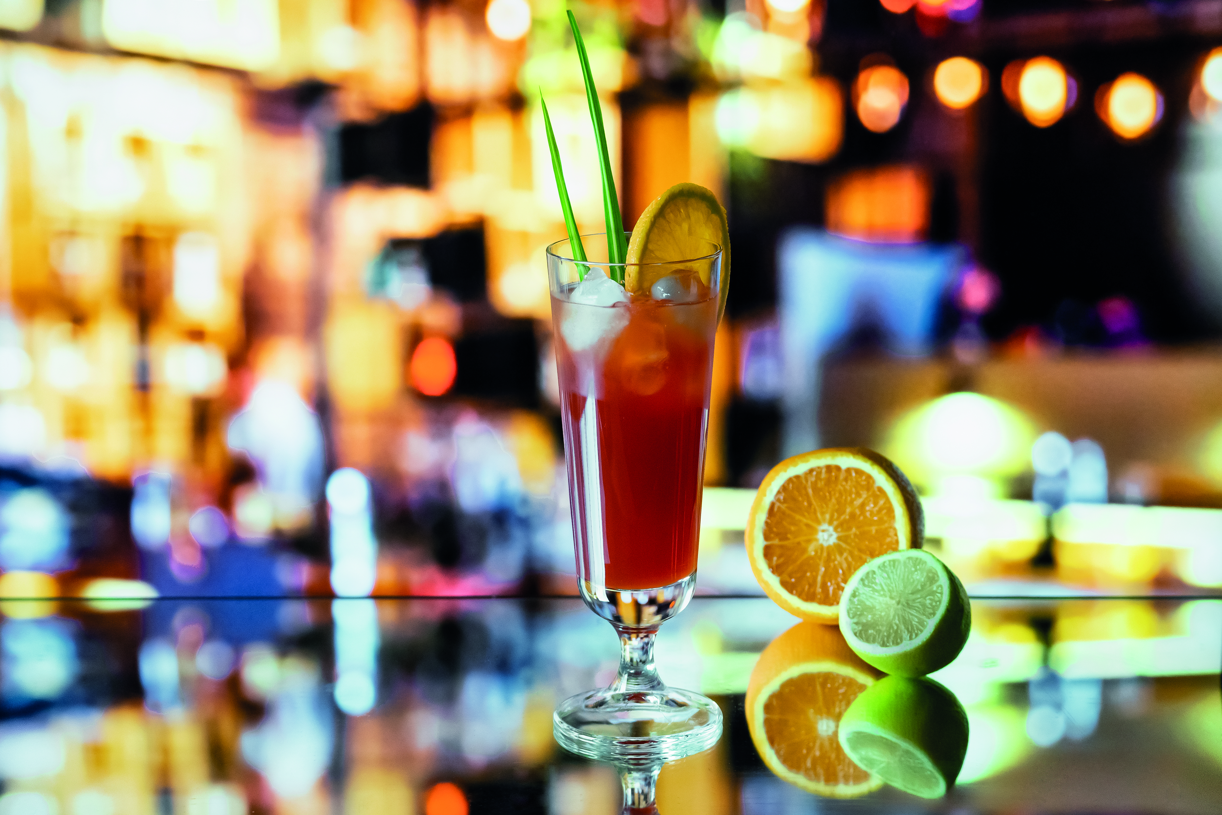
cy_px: 408
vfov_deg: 17.5
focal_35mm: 78
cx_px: 611
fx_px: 2647
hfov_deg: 26.0
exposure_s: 1/125
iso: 1400
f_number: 4.5
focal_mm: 52
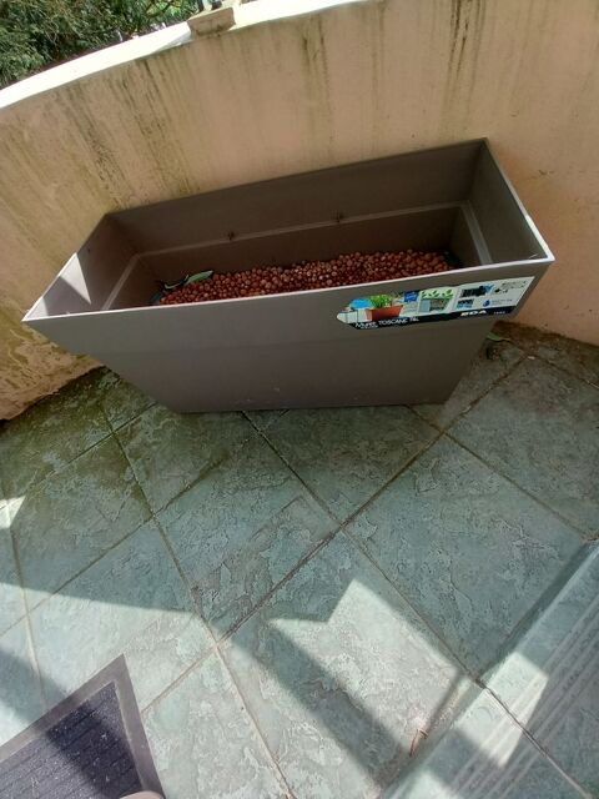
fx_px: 300
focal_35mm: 13
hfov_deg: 89.9
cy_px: 400
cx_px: 300
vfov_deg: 106.2
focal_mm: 1.13
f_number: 2.2
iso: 40
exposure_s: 1/151
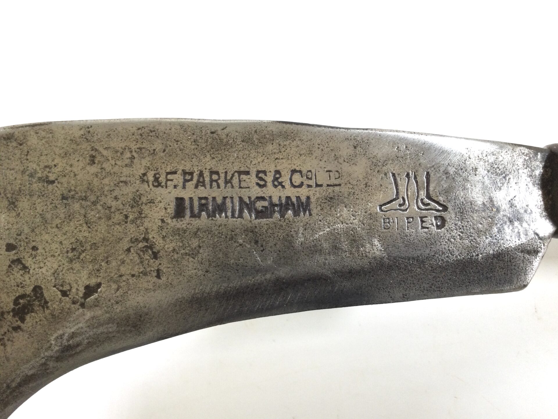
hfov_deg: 58.4
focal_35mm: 31
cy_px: 210
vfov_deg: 45.4
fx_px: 500
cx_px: 279
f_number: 2.4
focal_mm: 3.3
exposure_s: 1/100
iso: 50
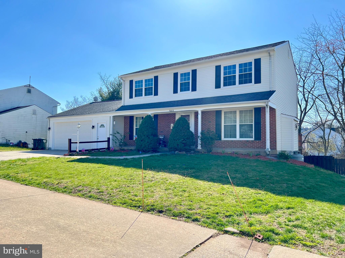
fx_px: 259
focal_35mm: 26
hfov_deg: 67.3
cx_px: 172
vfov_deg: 53.1
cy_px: 129
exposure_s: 1/1901
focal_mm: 5.7
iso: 50
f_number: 1.5
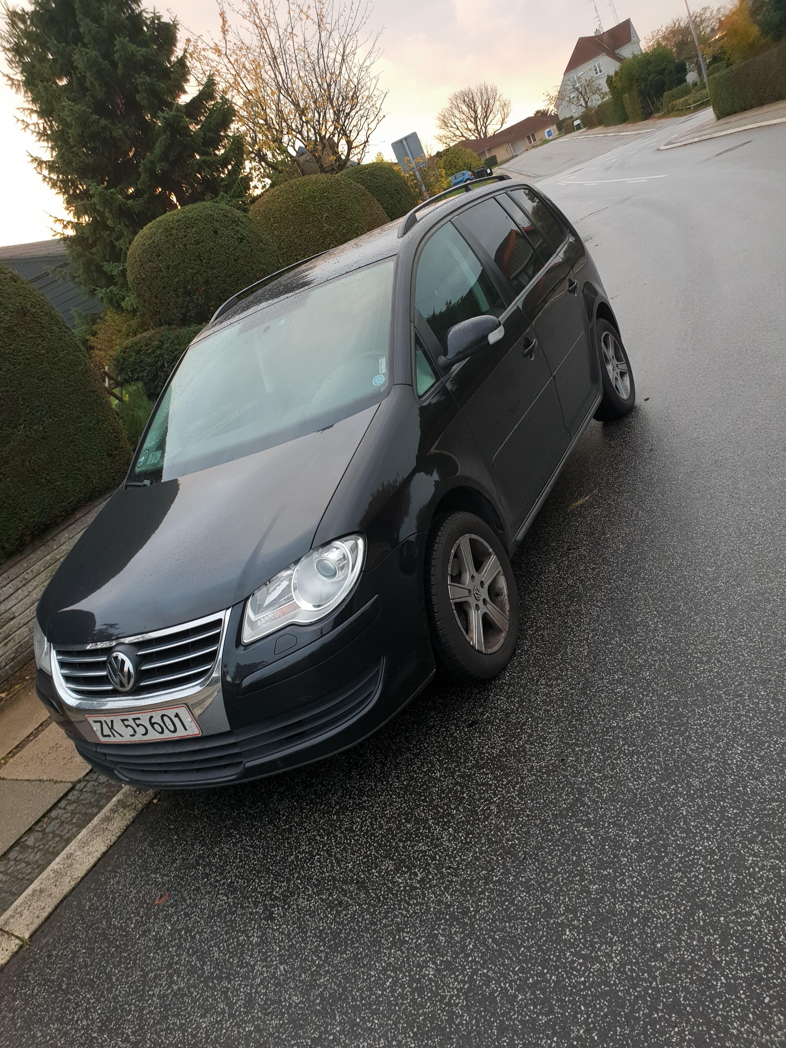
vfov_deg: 67.3
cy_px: 524
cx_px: 393
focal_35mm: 26
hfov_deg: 53.1
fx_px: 787
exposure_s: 1/50
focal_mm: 4.3
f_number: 2.4
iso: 100
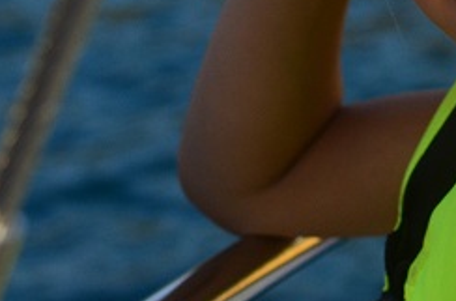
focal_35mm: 194
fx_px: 2447
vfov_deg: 6.9
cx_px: 434
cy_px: -249
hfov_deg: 10.6
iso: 640
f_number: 4
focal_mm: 35
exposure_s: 1/6400
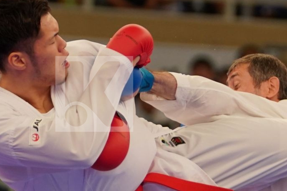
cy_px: 94
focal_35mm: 591
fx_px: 4712
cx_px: 236
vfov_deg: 2.3
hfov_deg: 3.5
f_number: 2.8
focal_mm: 151
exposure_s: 1/1000
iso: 1600
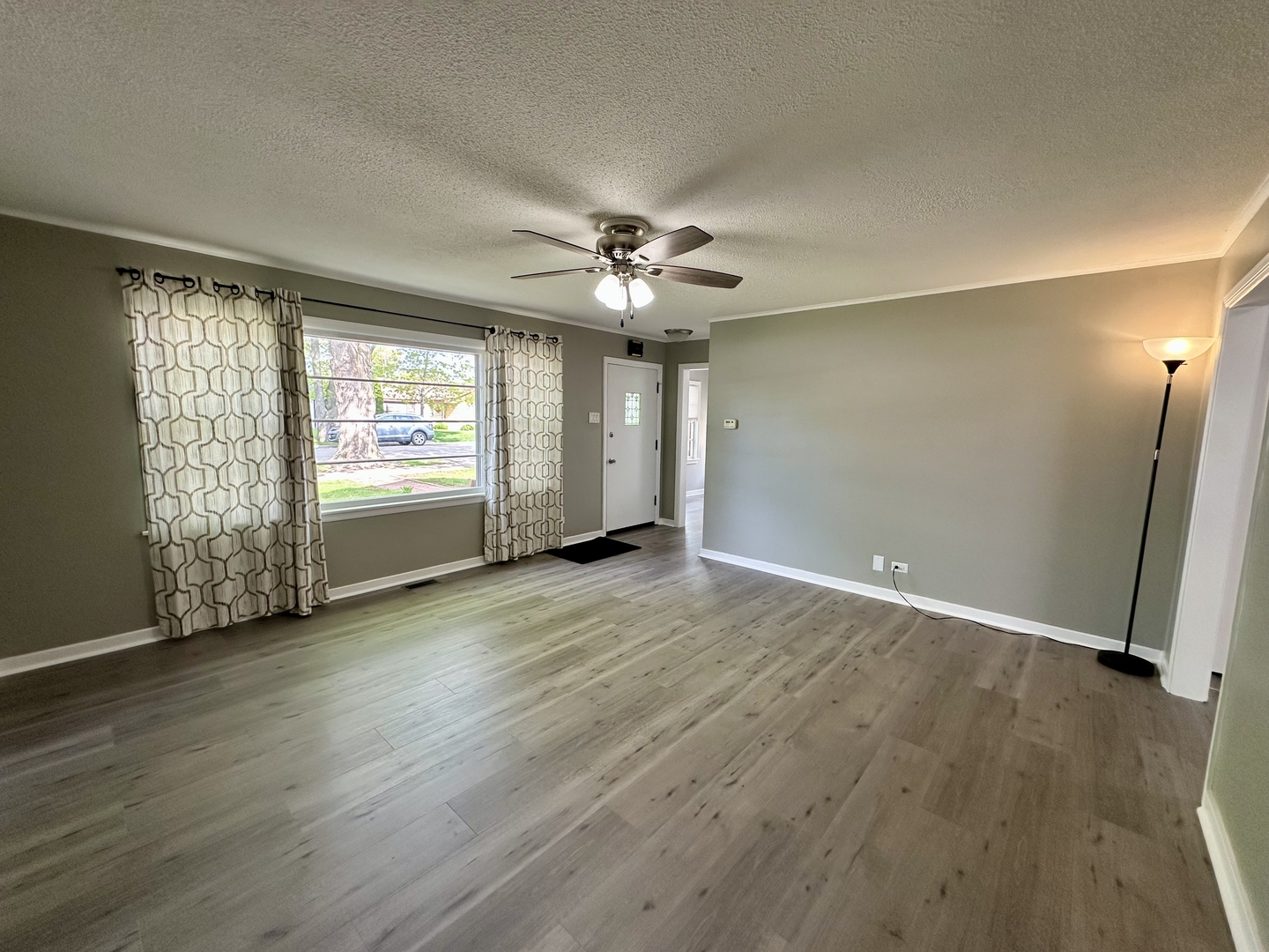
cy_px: 476
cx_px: 634
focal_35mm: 14
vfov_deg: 85.7
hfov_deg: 102.1
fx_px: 513
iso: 125
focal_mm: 2.22
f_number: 2.2
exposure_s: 1/120
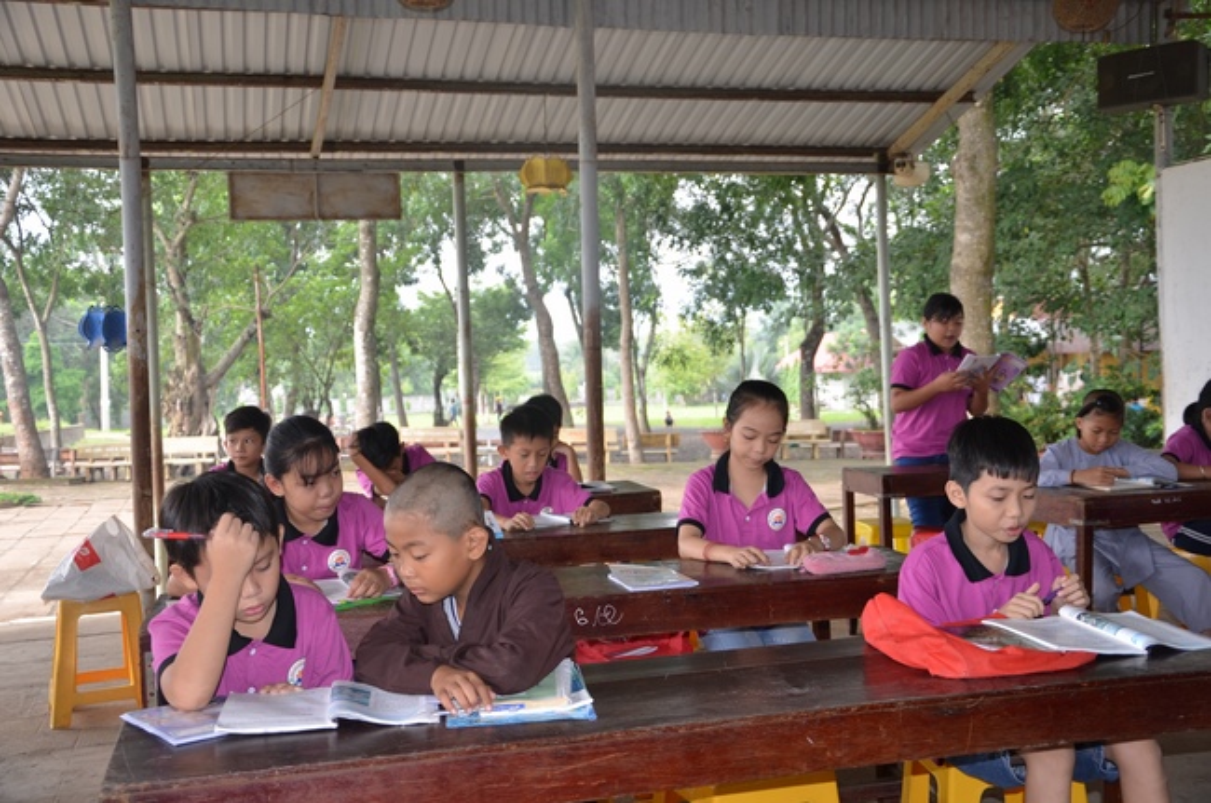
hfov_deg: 49.6
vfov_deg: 34.1
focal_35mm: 39
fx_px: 1310
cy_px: 402
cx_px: 606
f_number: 4
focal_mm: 26
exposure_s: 1/160
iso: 320
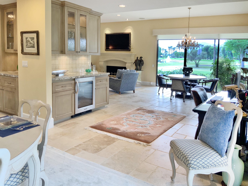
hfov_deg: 61.7
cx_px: 124
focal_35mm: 29
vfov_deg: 48.2
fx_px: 208
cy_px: 93
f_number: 1.8
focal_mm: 3
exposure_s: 1/120
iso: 64
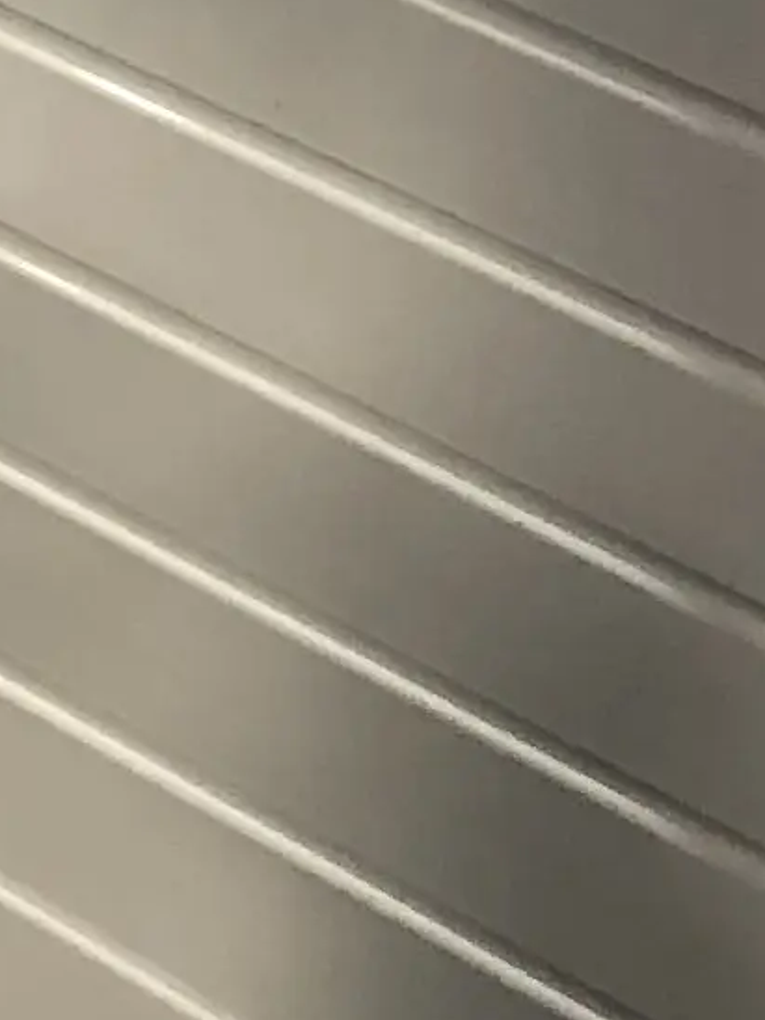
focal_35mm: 206
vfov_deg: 8.5
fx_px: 6070
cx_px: 618
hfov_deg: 7.2
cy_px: -1673
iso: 50
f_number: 1.8
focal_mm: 4
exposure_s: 1/17
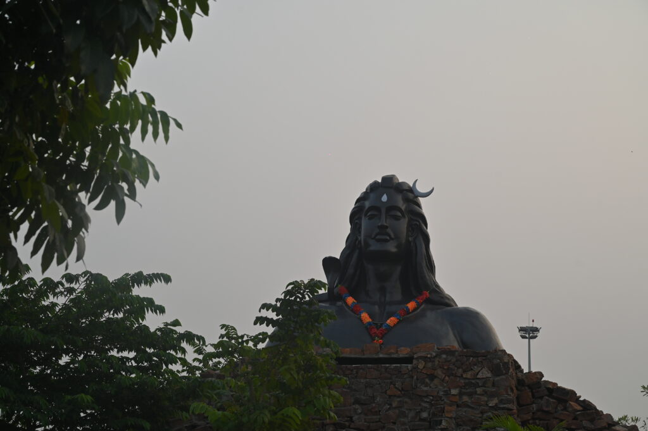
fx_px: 1187
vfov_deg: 20.6
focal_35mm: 66
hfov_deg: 30.5
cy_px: 216
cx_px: 324
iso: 160
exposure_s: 1/160
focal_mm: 66
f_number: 7.1
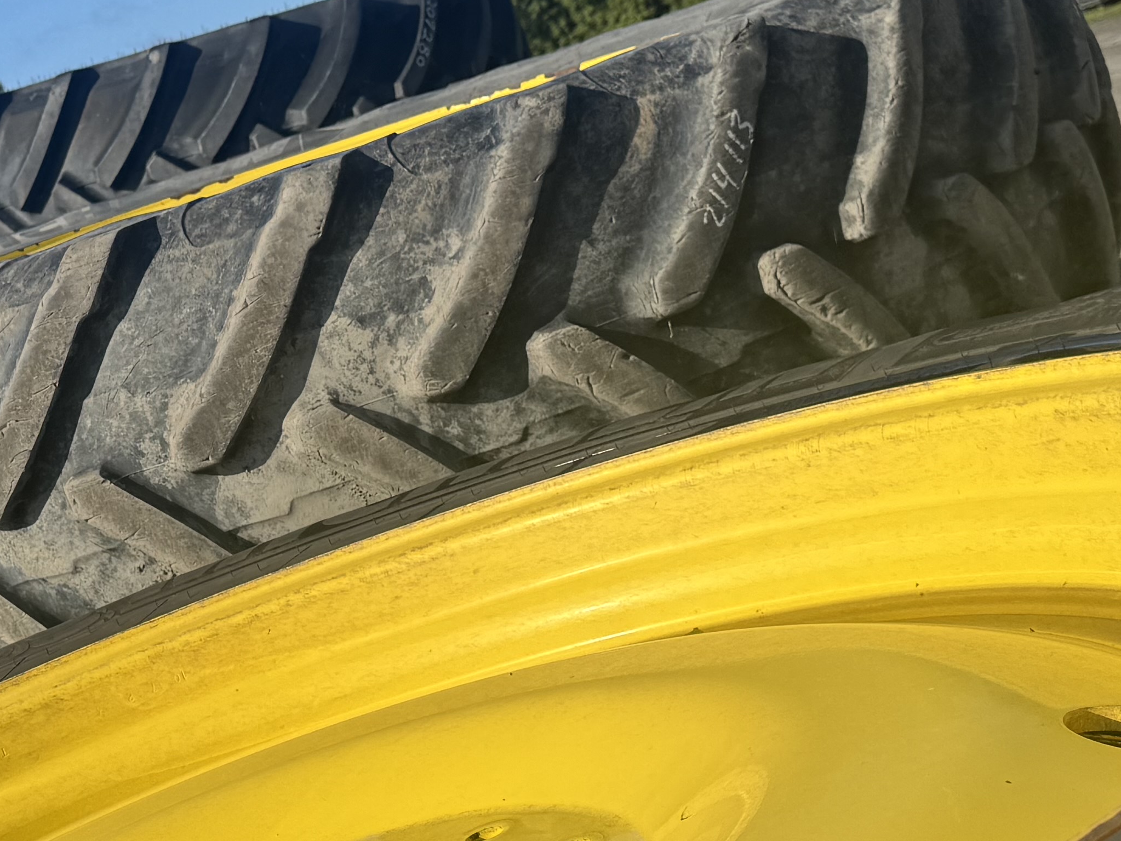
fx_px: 2170
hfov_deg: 28.1
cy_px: 475
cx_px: 157
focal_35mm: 67
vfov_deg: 21.9
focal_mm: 6.76
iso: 80
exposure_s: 1/5348
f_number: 1.78
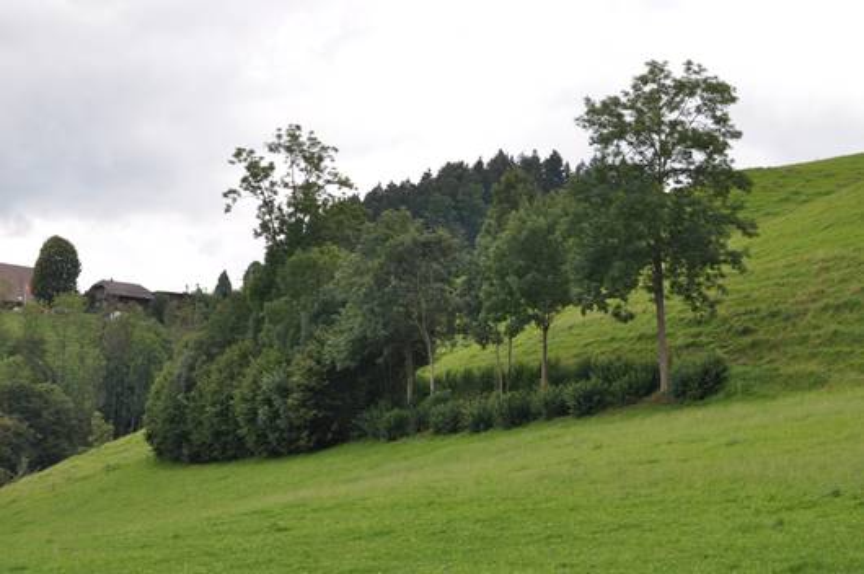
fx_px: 2337
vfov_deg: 14.0
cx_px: 432
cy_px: 287
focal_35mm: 98
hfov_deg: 20.9
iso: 200
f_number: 9
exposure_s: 1/200
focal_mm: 65
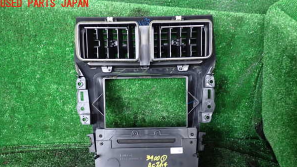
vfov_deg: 35.3
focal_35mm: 33
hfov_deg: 59.5
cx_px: 148
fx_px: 260
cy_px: 110
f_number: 2.3
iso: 800
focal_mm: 5.4
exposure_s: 1/25
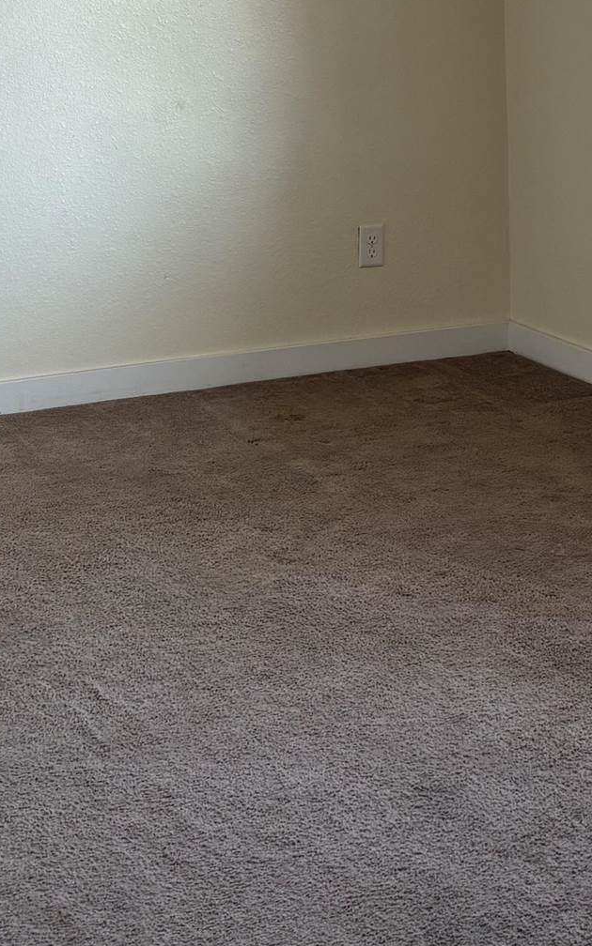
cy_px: 99
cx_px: 442
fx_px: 2168
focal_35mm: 84
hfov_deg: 15.5
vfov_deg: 24.0
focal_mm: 5.96
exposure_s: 1/120
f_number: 1.6
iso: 80
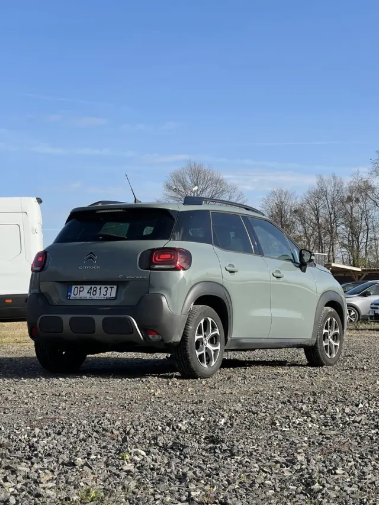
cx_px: 190
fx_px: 1124
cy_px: 252
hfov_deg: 19.1
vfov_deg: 25.3
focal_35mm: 77
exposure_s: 1/626
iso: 32
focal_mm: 9
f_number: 2.8
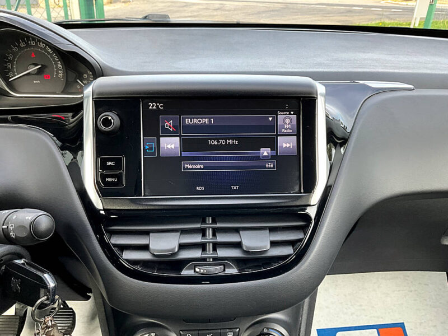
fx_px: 375
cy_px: 168
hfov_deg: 61.7
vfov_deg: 48.2
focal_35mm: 29
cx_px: 224
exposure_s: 1/122
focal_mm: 3
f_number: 1.8
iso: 32
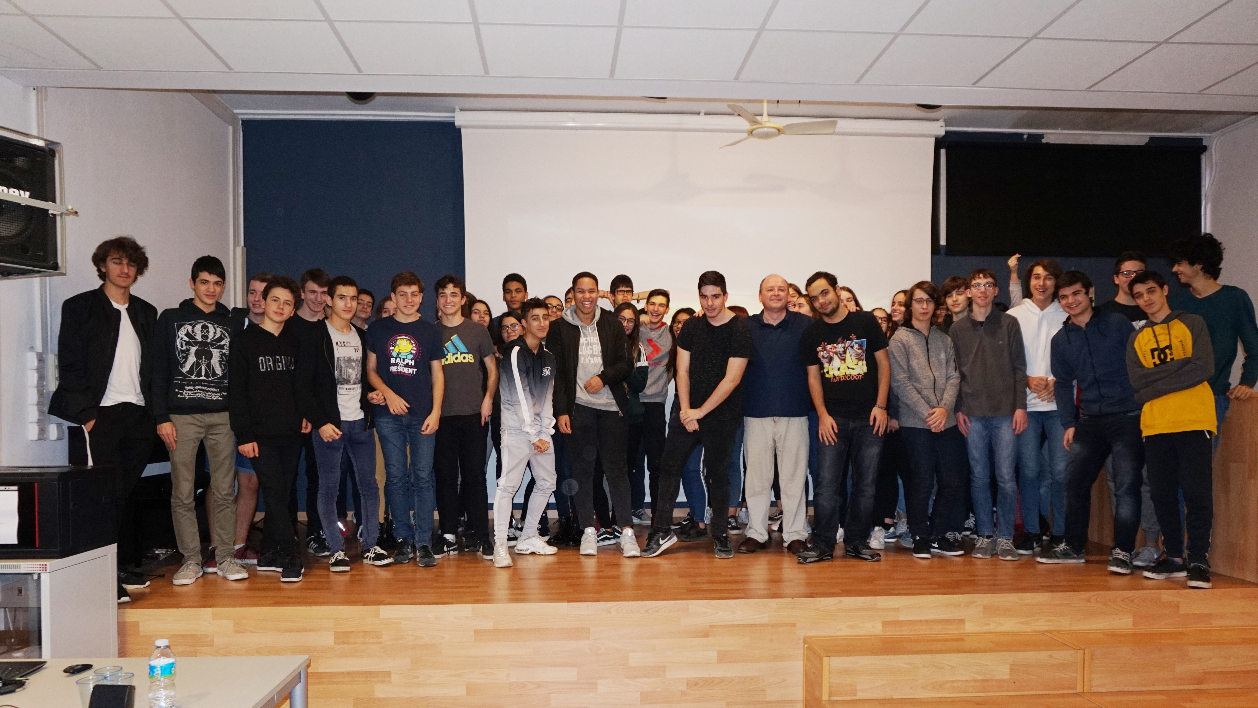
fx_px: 867
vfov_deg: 44.2
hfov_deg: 71.9
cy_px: 421
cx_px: 632
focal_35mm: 26
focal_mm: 16
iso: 800
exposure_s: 1/60
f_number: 4
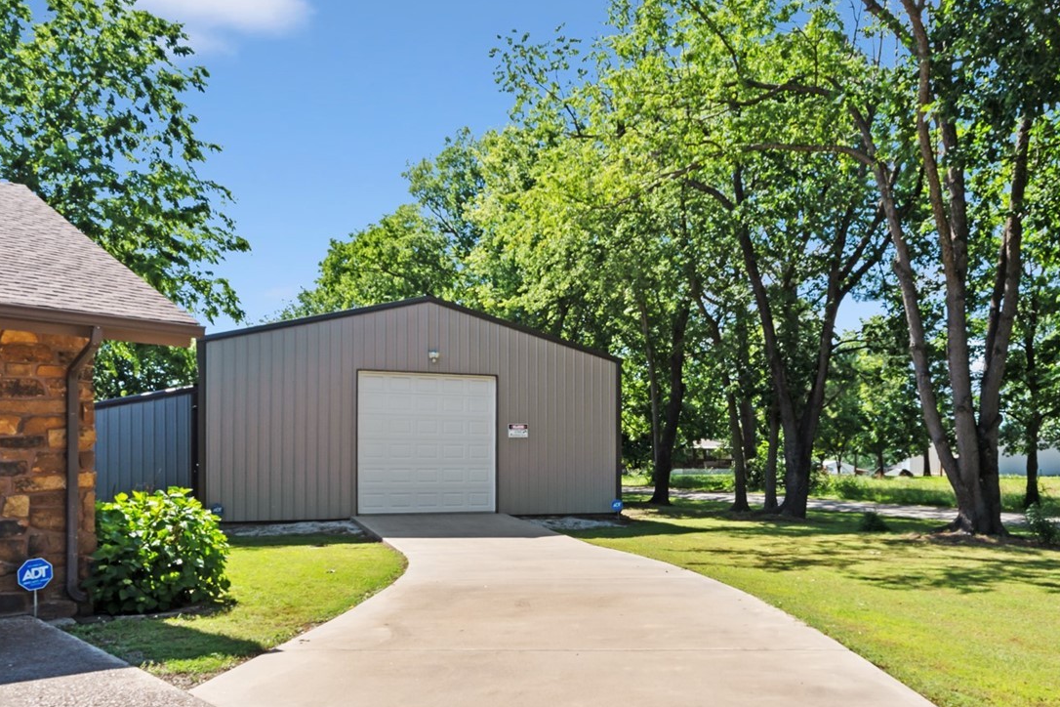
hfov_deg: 61.7
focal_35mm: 30
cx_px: 602
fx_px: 883
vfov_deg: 42.8
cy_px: 489
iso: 250
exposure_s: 1/250
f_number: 9
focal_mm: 16
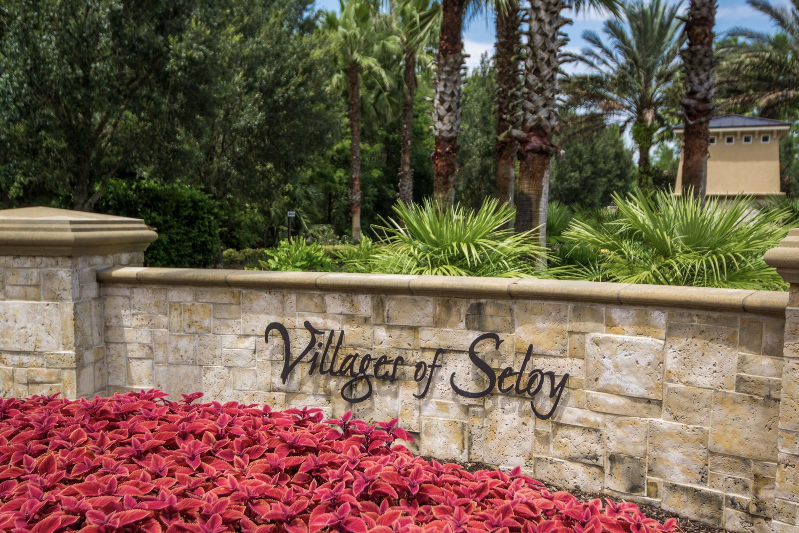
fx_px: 644
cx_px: 400
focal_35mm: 29
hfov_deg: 63.7
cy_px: 266
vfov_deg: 45.0
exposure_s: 1/800
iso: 100
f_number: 16
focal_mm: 29
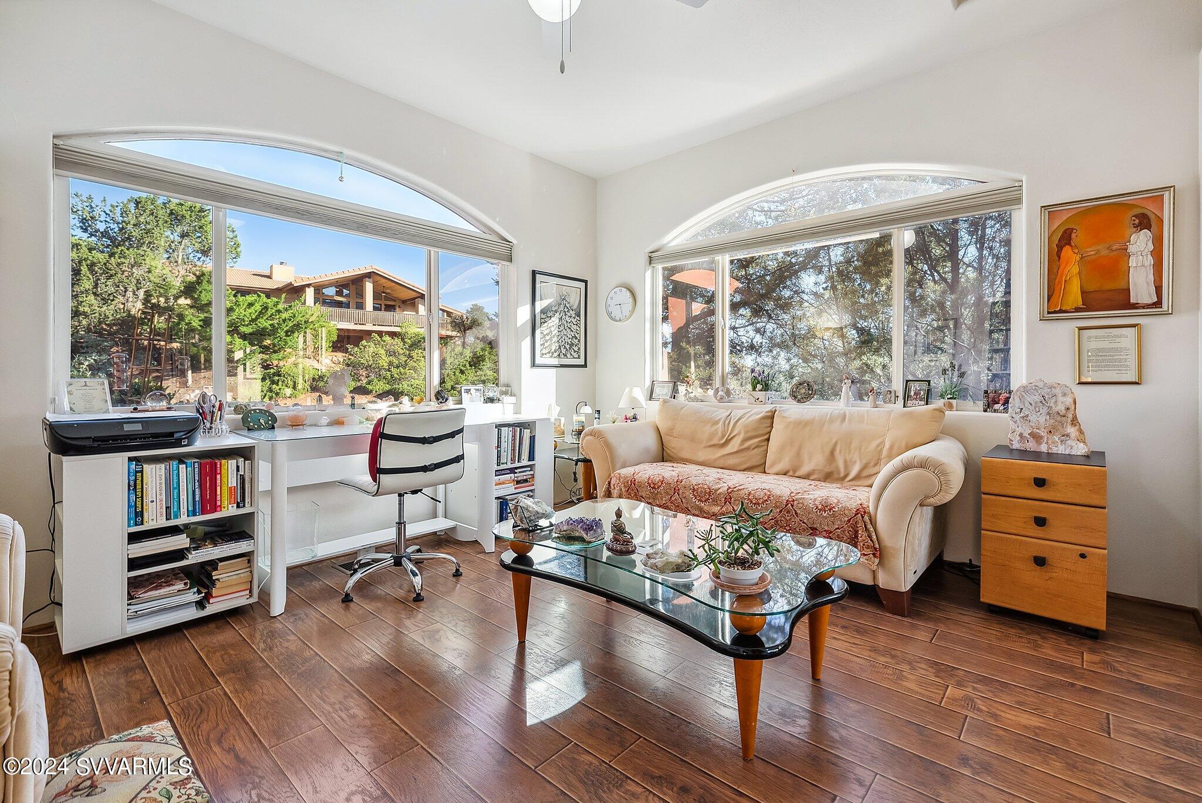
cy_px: 402
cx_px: 601
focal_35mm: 16
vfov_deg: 73.8
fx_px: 534
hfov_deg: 96.7
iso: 2500
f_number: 8
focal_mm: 16
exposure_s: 1/60
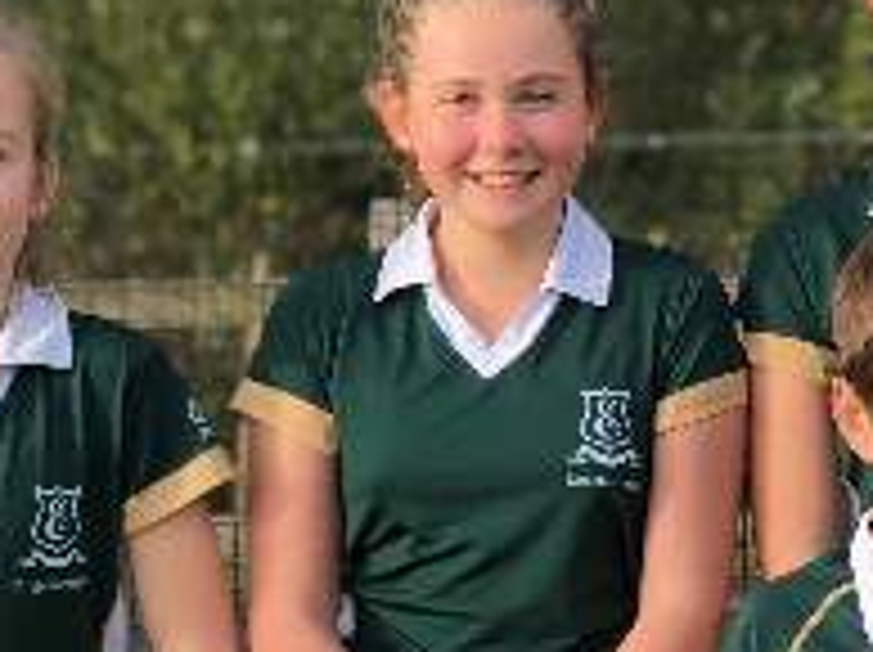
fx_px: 3854
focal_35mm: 153
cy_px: 295
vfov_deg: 9.7
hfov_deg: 12.7
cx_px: 994
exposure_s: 1/286
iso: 16
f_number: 2.4
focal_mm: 6
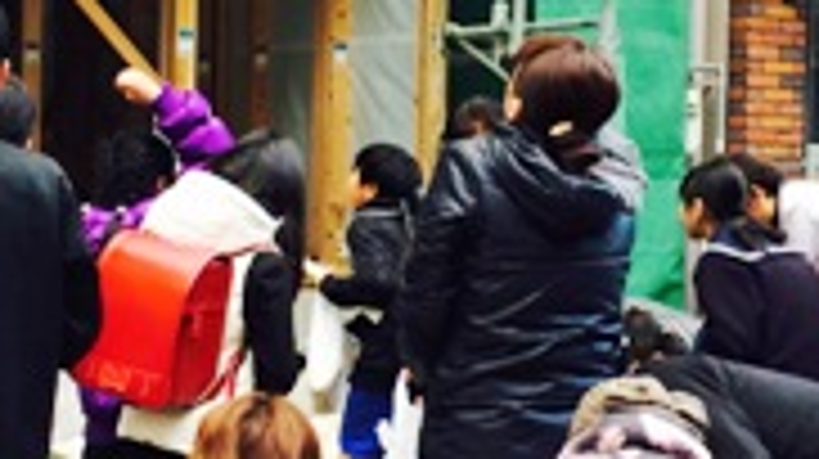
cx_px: 387
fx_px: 1562
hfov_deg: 29.4
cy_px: 162
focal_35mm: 72
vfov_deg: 16.7
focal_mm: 4.12
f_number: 2.2
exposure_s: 1/40
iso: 32
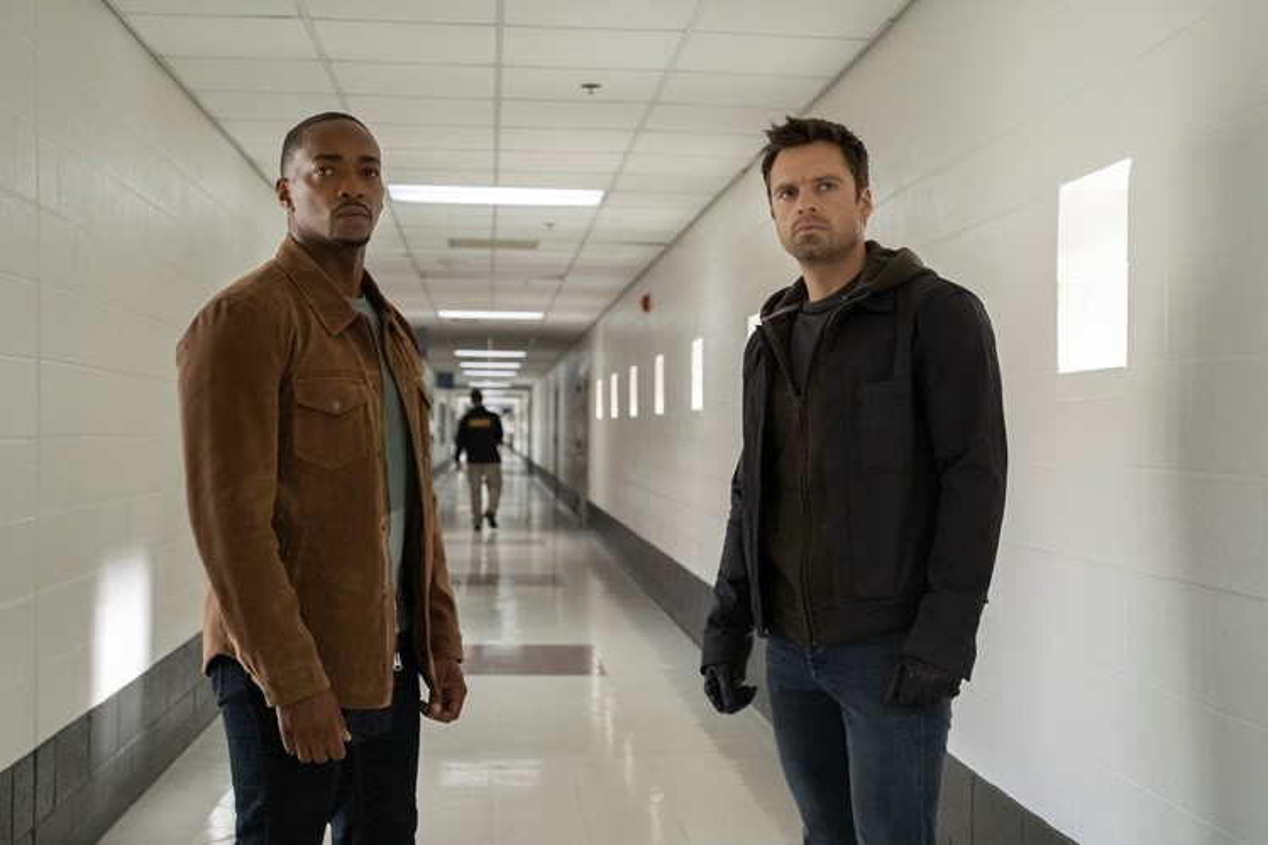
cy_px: 422
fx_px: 1585
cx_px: 634
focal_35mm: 45
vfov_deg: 29.9
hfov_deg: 43.6
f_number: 2.8
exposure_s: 1/250
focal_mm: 30.2
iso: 2500
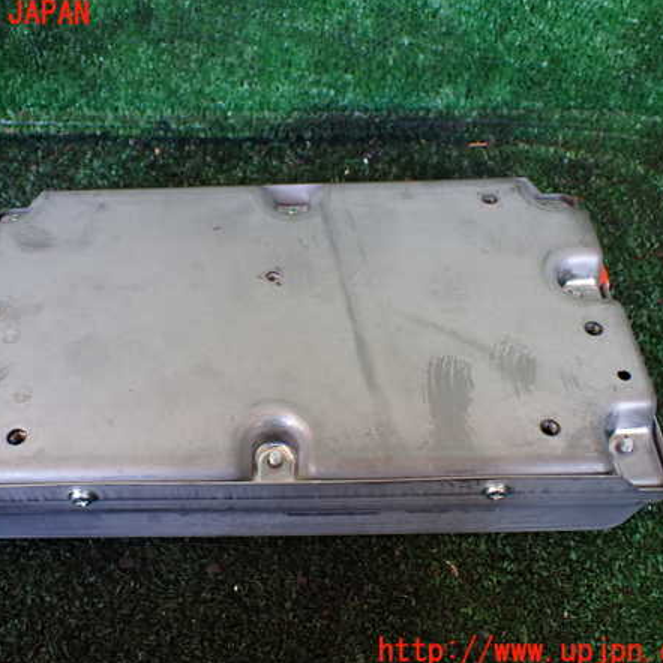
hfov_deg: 45.8
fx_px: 780
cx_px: 267
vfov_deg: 46.0
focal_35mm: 36
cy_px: 333
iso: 320
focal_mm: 5.4
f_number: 2.3
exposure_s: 1/125
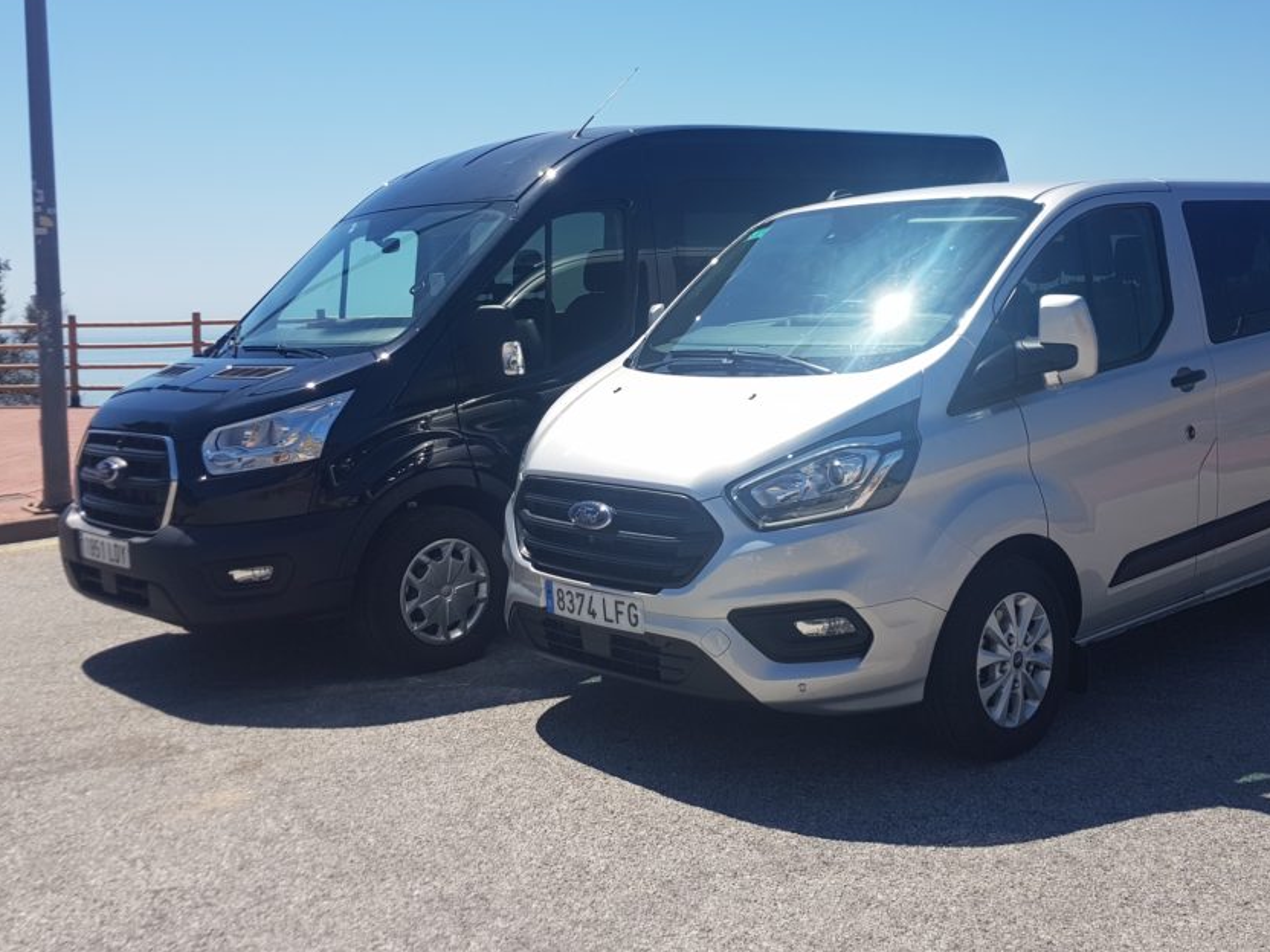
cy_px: 418
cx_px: 775
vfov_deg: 44.1
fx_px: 1174
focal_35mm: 32
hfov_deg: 56.3
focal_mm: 4.2
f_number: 1.7
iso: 40
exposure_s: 1/3056
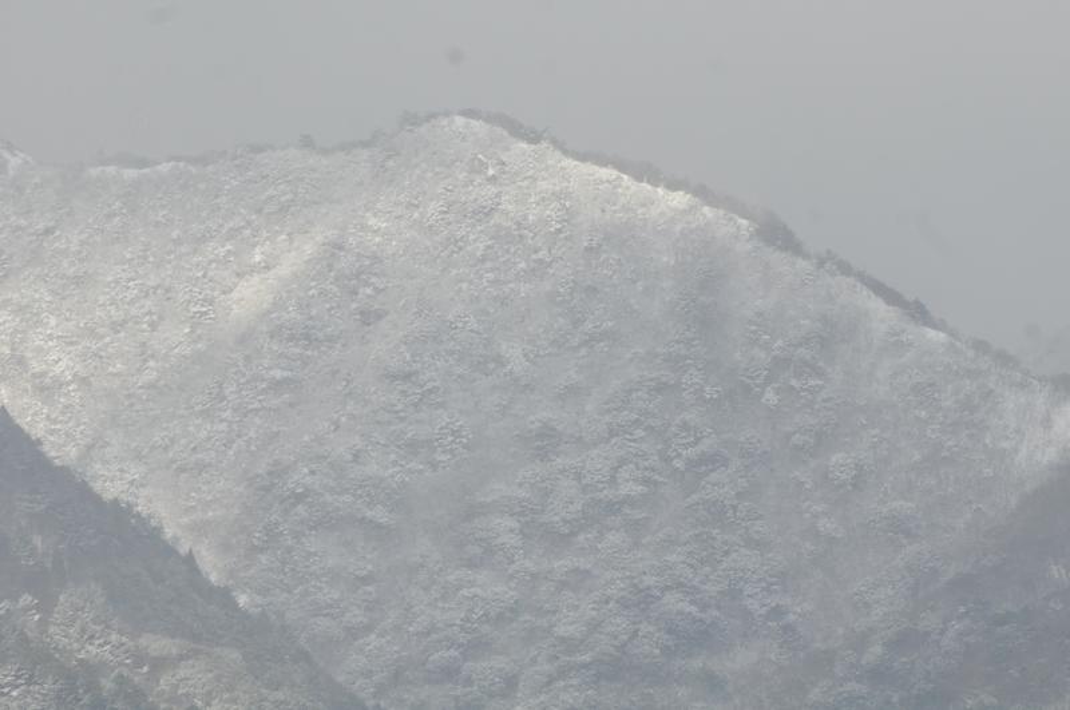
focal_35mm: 750
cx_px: 535
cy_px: 355
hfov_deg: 2.8
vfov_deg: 1.8
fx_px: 22260
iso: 200
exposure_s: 1/640
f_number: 8
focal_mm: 500
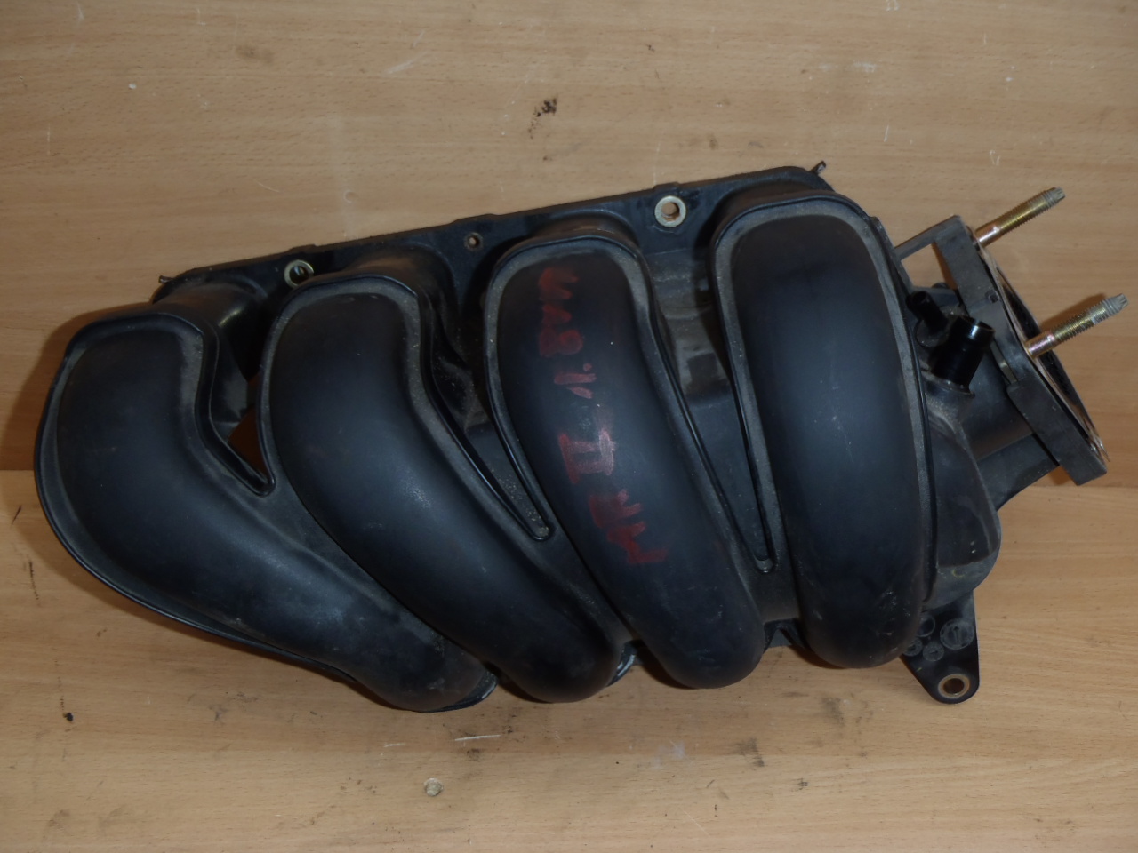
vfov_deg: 37.7
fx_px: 1249
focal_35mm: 38
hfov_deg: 49.0
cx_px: 569
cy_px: 426
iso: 100
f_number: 4.6
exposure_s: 1/40
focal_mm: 6.83
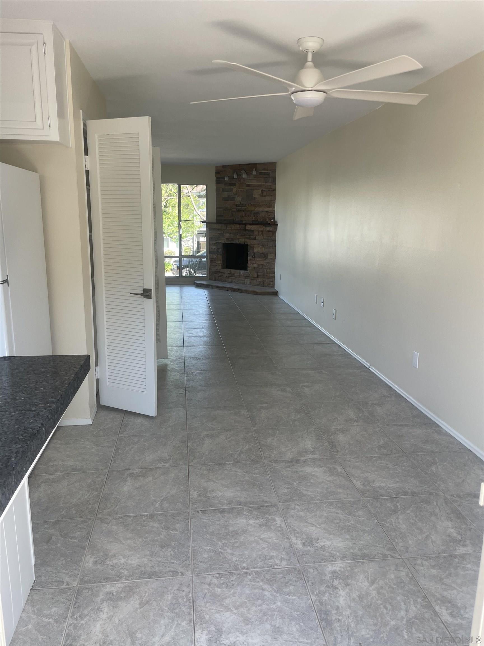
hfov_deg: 53.1
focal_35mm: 26
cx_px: 242
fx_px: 485
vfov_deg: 67.3
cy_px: 323
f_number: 1.6
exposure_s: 1/121
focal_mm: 4.2
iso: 40
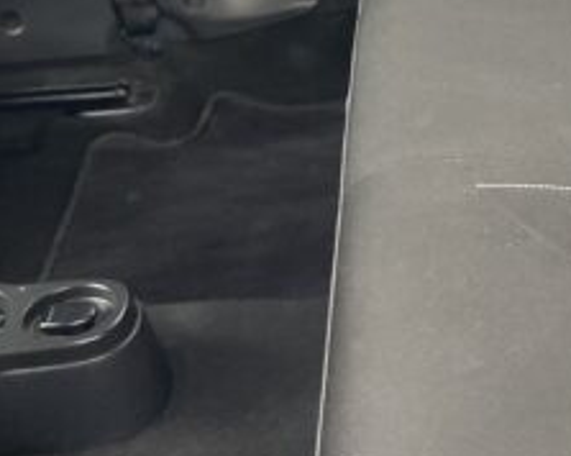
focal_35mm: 91
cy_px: 51
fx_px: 1537
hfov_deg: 19.2
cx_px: 771
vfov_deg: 16.7
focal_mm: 4.25
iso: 80
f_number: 1.8
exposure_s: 1/121
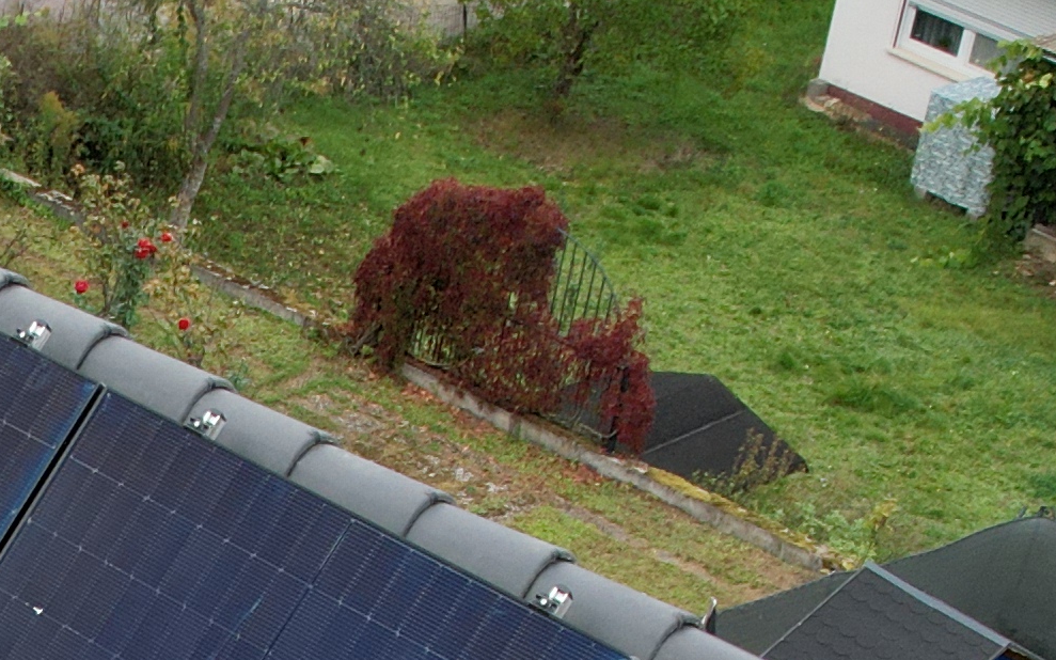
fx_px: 3568
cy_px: 1324
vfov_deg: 9.8
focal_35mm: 124
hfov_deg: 15.6
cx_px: -500
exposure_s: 1/500
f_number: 2.8
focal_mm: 8.38
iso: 150
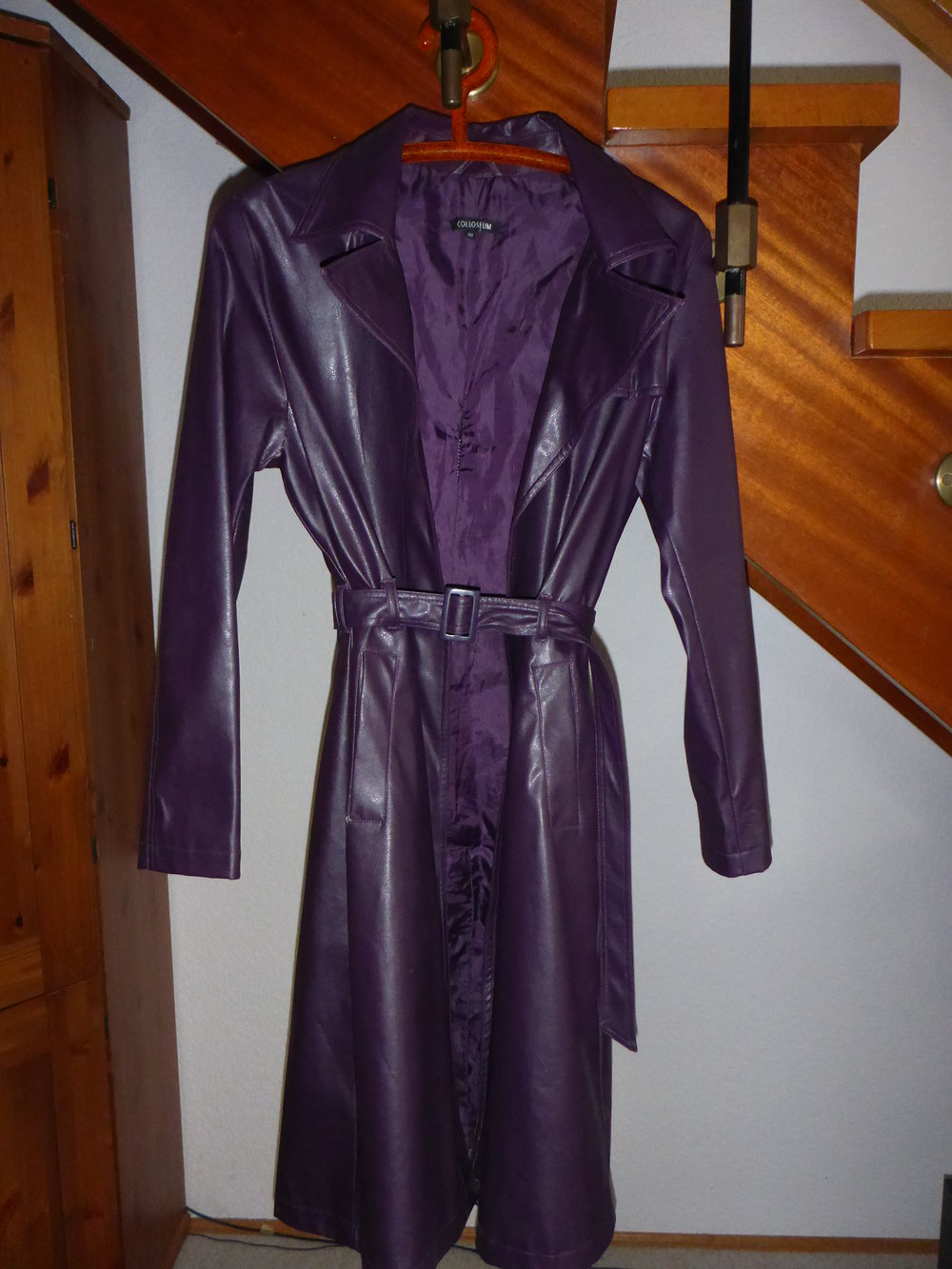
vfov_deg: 63.4
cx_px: 476
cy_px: 634
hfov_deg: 49.8
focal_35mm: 28
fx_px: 1027
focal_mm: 4.9
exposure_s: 1/60
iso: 800
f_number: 3.3
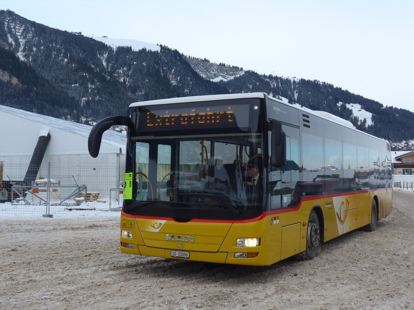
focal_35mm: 44
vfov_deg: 32.9
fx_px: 526
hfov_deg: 42.9
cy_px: 155
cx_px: 207
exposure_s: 1/800
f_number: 2.8
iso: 80
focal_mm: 9
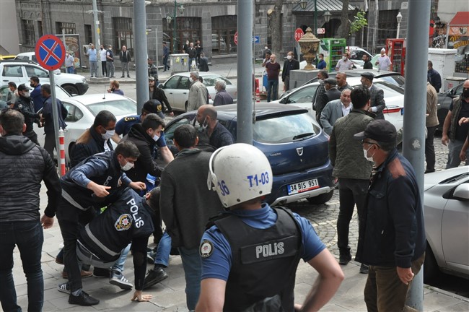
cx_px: 234
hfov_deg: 38.9
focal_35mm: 51
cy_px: 156
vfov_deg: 26.4
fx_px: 664
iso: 1000
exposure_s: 1/500
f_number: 11
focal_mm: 34
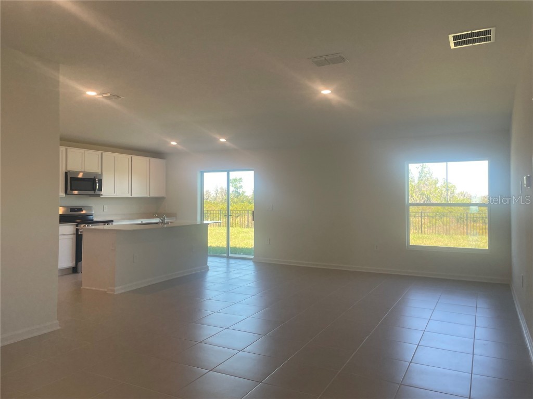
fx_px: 400
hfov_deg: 67.3
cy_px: 200
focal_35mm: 26
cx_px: 266
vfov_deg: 53.1
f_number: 1.6
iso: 32
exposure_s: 1/133
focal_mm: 4.2
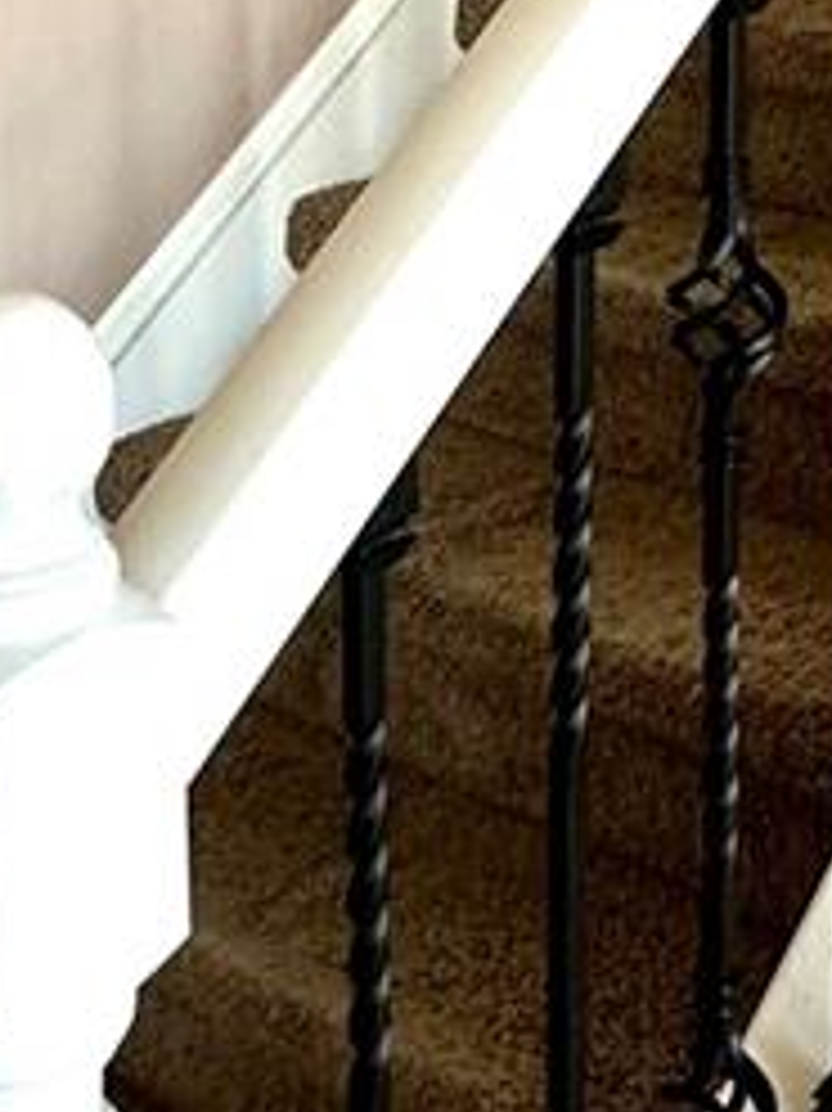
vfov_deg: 27.0
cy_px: 0
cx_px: 454
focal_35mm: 68
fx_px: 2181
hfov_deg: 21.6
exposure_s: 1/60
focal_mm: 2.22
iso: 320
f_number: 2.2
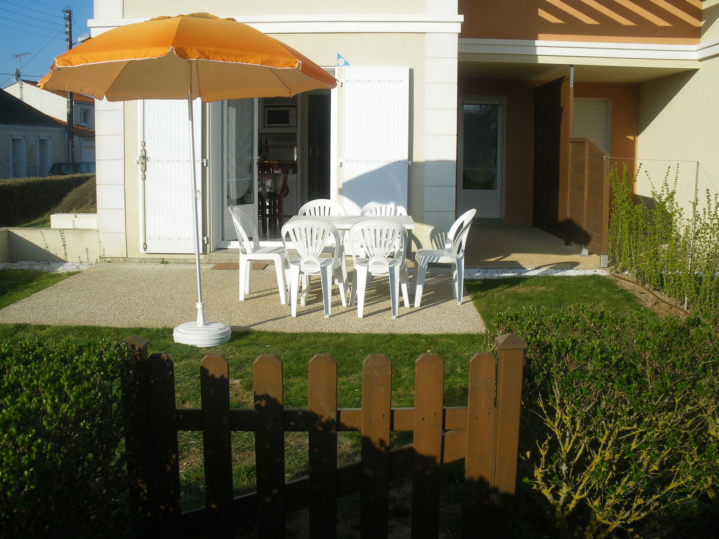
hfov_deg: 51.4
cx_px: 360
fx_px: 748
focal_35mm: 36
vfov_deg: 39.7
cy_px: 270
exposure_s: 1/320
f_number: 5.4
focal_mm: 6.3
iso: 80
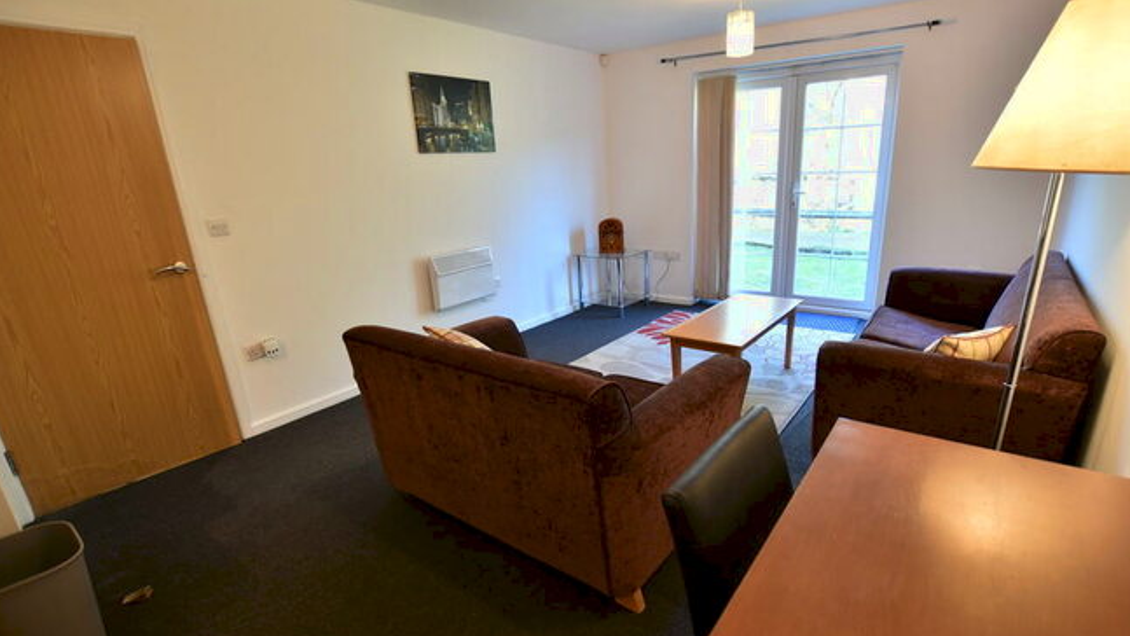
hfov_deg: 95.8
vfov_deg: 63.9
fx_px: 509
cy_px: 336
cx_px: 597
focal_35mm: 17
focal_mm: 10
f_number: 3.5
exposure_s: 1/10
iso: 100
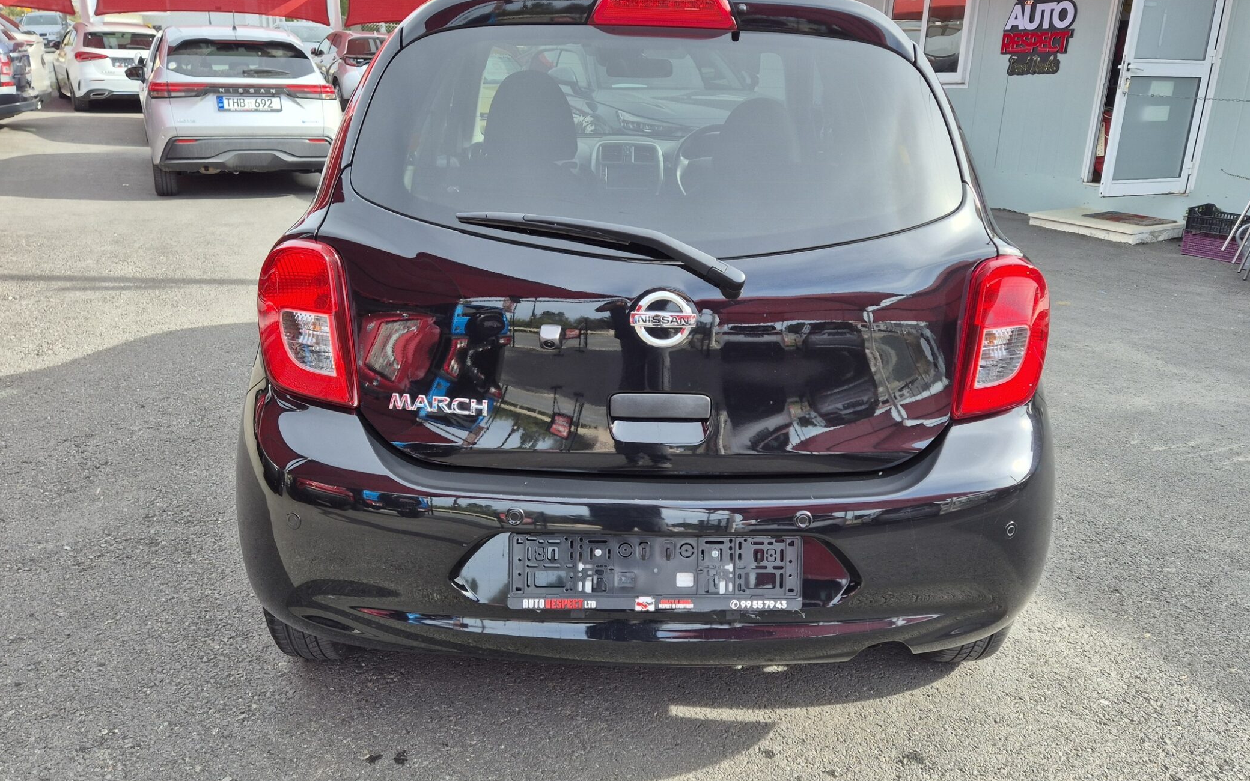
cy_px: 405
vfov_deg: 41.8
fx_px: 1022
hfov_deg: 62.9
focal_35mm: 30
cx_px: 642
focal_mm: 5.4
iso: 25
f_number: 1.8
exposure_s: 1/546
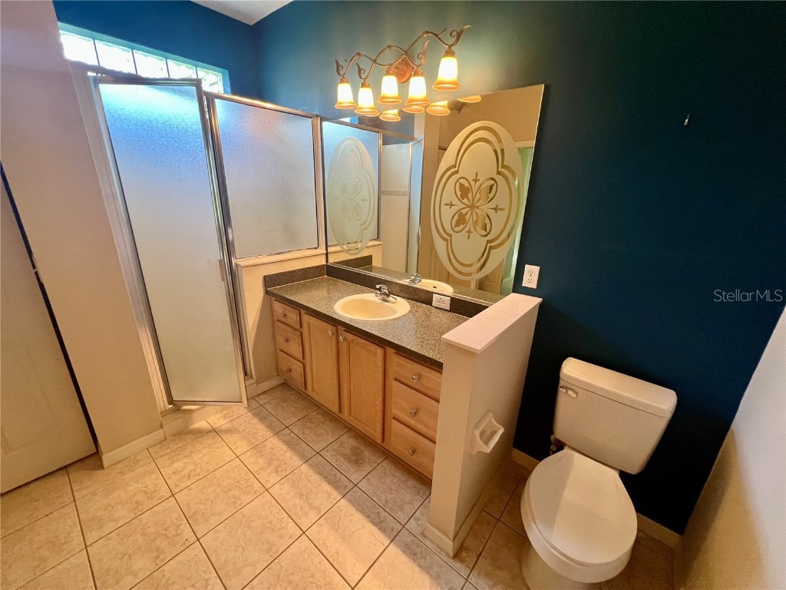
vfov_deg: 89.9
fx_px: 295
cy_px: 295
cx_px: 393
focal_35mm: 13
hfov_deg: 106.2
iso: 320
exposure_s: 1/60
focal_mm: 1.57
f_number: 1.8
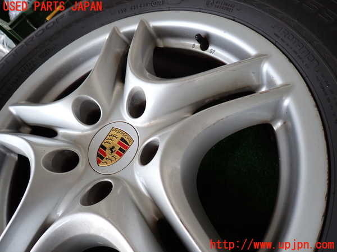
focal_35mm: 25
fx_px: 243
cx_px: 168
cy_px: 126
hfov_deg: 69.4
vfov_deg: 54.9
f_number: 2
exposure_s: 1/60
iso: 100
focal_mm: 4.5
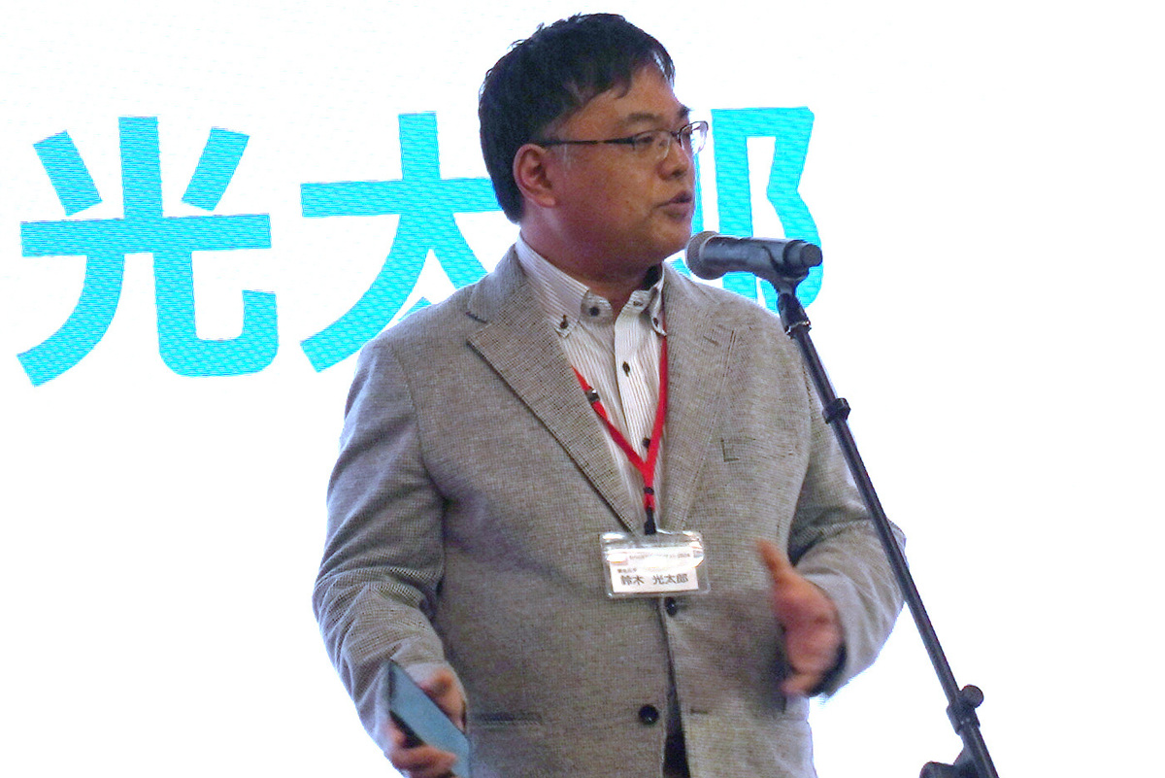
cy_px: 389
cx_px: 582
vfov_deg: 27.3
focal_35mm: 50
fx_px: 1602
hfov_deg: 40.0
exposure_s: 1/80
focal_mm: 33
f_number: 5
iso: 100
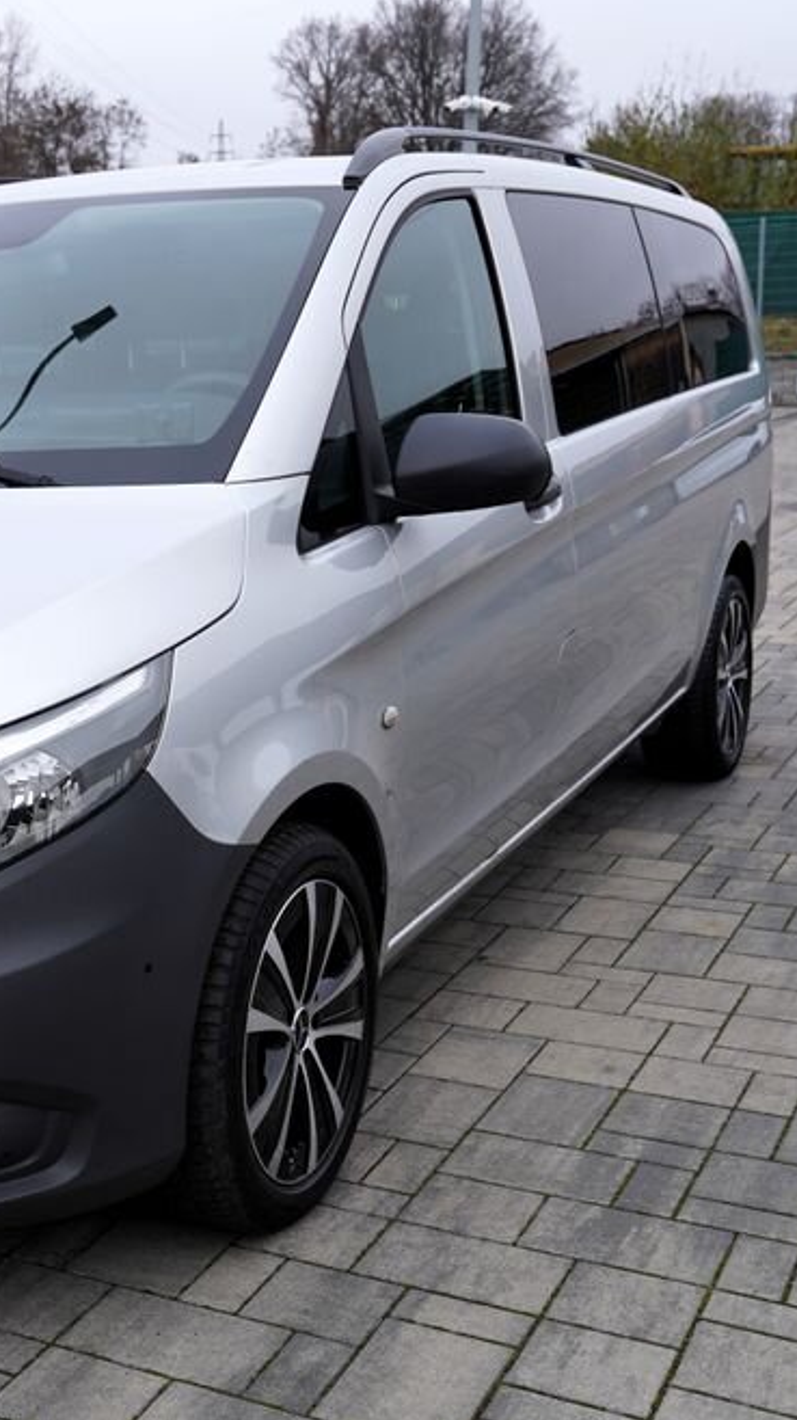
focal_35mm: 49
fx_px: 1843
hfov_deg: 23.3
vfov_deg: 42.1
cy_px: 691
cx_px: -13
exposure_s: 1/100
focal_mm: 30
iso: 100
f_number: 5
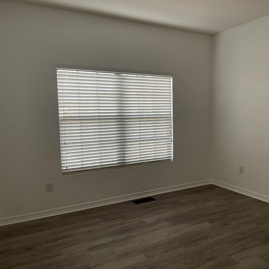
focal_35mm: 31
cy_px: 135
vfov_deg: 52.5
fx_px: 273
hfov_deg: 51.8
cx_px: 174
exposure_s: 1/60
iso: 250
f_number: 1.6
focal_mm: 4.2
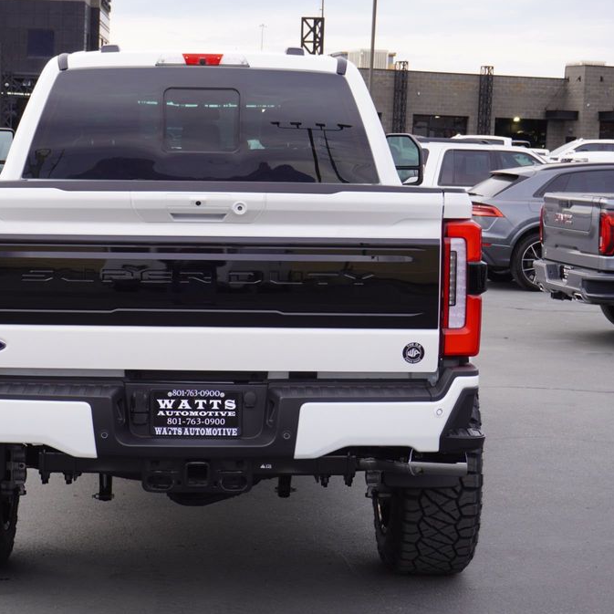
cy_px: 307
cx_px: 196
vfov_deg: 22.9
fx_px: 1518
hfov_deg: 22.8
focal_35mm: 76
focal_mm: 39
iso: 100
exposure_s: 1/80
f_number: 7.1
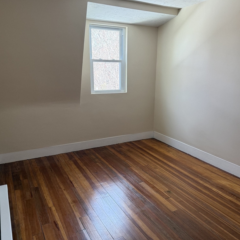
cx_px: 135
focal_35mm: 29
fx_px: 227
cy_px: 120
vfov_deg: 55.6
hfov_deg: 55.5
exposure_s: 1/101
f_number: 1.78
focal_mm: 6.76
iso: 200
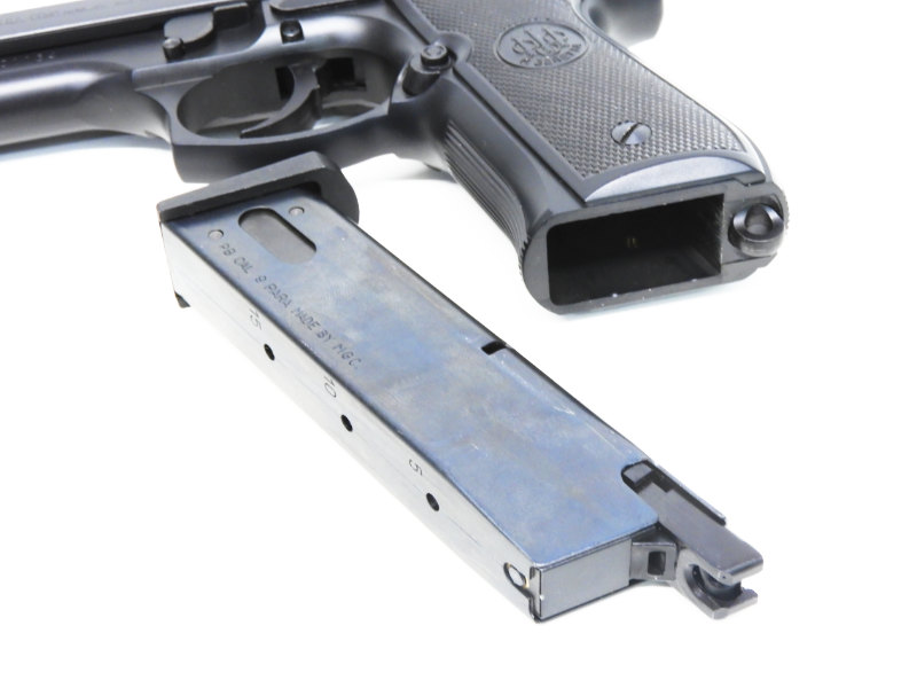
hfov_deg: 38.2
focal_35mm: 50
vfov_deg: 29.1
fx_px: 1325
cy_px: 344
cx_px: 458
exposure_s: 1/15
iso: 200
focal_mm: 9
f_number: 4.5
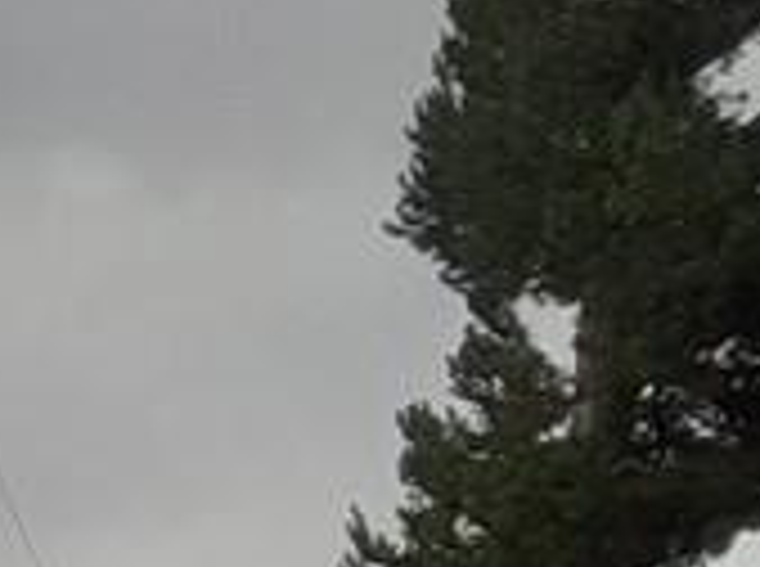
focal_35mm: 164
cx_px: -1439
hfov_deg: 9.6
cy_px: 1341
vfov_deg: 8.3
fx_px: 3593
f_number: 1.9
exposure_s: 1/1252
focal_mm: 2.91
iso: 40
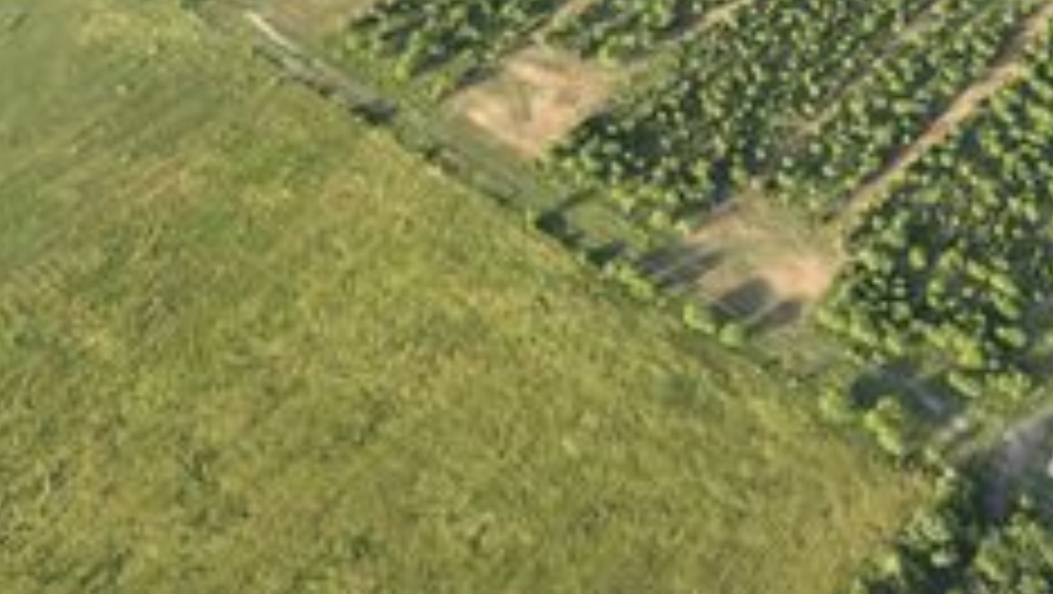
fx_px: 1341
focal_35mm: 48
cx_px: 644
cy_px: -126
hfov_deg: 42.6
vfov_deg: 22.9
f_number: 2.8
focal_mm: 12.29
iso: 100
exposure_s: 1/40
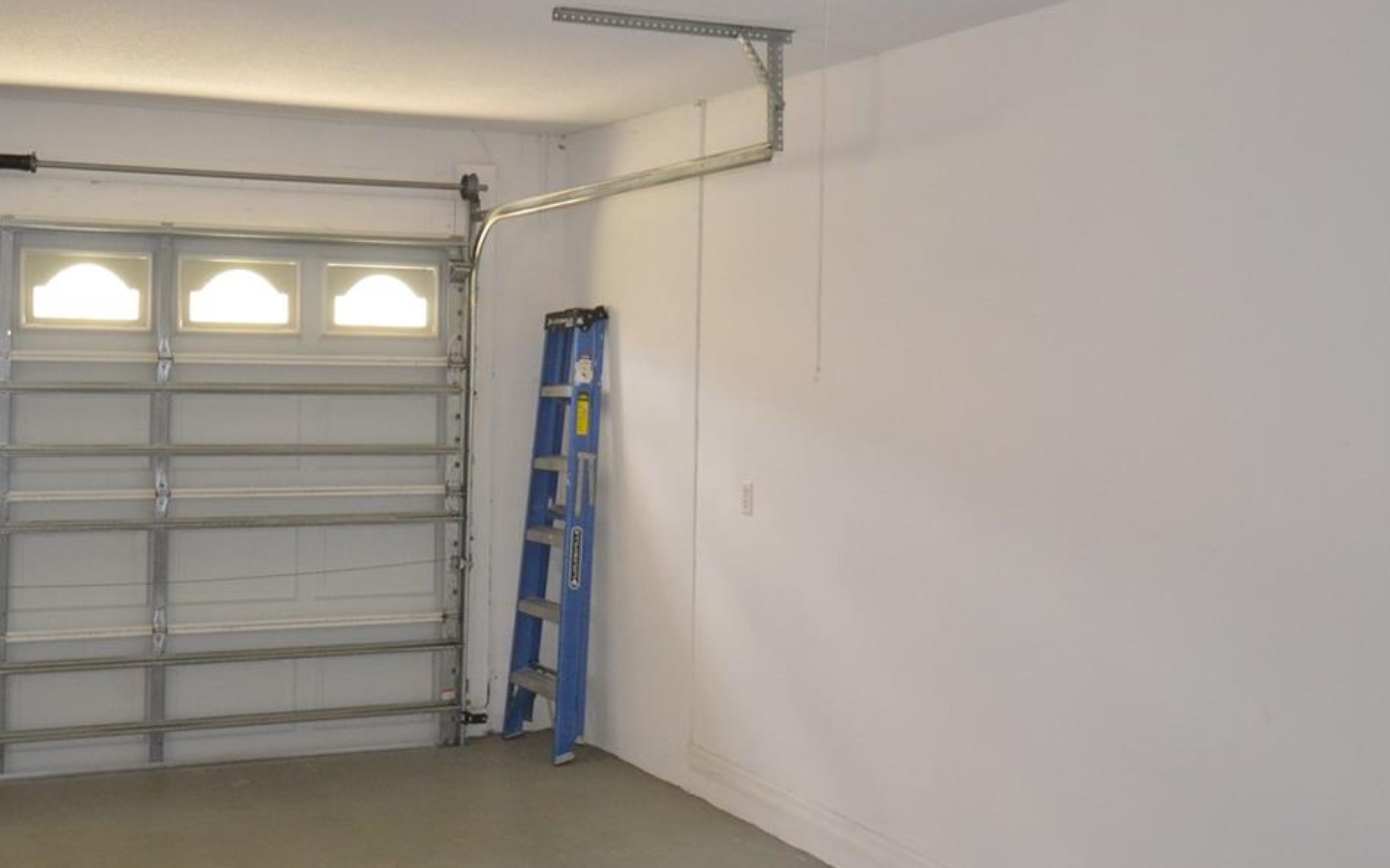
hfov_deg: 45.0
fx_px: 1661
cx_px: 516
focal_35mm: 44
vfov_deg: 29.3
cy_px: 374
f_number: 4.2
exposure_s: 1/60
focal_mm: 17
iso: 1100
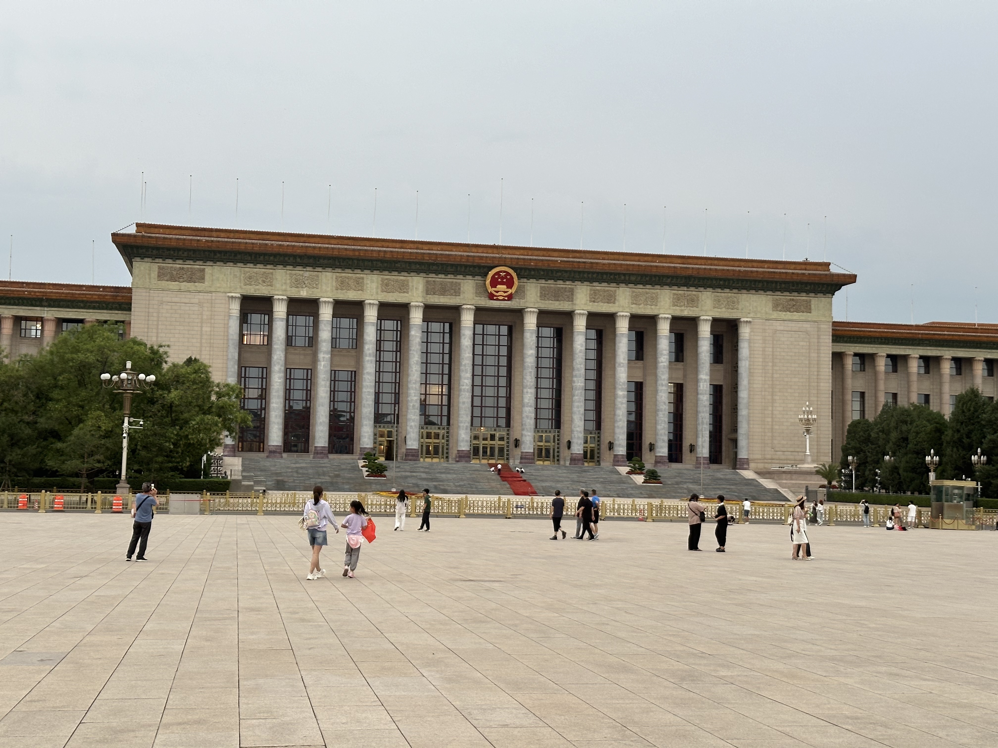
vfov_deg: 30.3
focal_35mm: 48
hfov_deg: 39.7
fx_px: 1384
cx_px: 499
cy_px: 374
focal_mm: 6.86
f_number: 1.78
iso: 80
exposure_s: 1/75
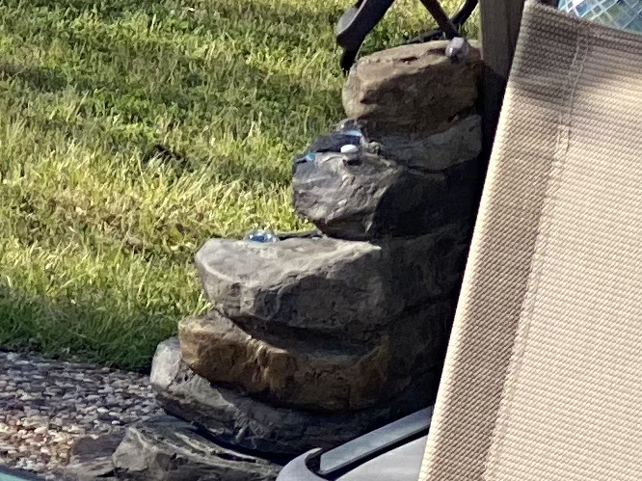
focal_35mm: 315
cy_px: -866
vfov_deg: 4.6
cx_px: -826
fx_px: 5840
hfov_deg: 6.1
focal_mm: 6
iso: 20
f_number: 2
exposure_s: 1/727
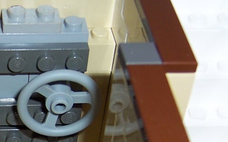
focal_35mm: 100
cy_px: 146
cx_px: -26
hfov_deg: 19.9
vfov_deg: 12.9
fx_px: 621
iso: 80
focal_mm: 5.5
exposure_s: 1/60
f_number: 2.8
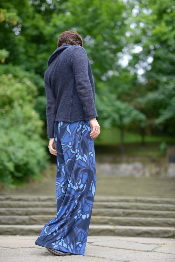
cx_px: 88
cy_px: 131
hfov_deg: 27.0
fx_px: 364
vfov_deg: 39.6
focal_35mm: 50
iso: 100
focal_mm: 50
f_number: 1.4
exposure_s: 1/1000
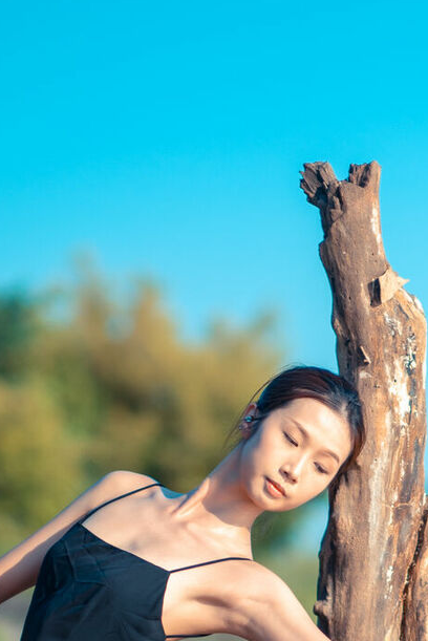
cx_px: 303
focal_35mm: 219
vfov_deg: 9.3
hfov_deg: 6.3
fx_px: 3901
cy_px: 720
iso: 100
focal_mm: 85
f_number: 1.8
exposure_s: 1/4000
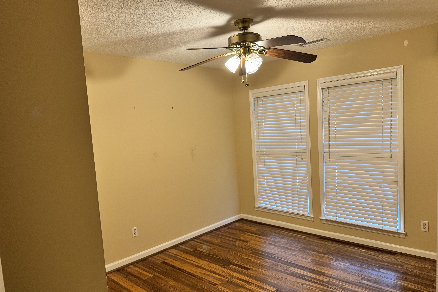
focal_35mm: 25
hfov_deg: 71.5
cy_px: 155
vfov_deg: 51.3
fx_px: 304
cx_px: 219
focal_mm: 6.76
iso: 250
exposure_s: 1/60
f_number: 1.78
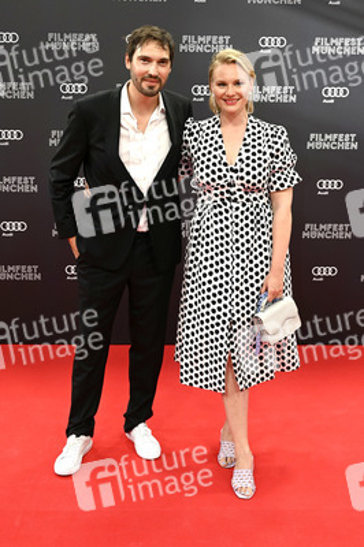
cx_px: 182
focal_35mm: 43
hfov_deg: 31.1
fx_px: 653
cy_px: 274
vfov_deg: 45.5
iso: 640
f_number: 6.3
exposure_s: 1/125
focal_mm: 43
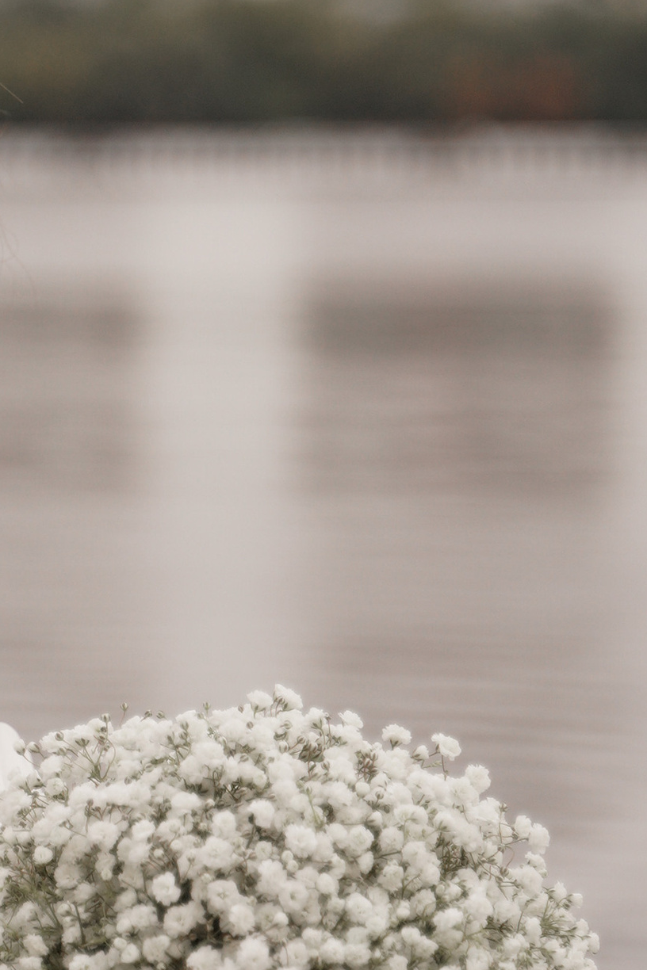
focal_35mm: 204
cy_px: 204
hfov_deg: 6.7
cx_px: -256
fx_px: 5499
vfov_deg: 10.1
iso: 320
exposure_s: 1/2500
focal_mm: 65
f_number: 2.8
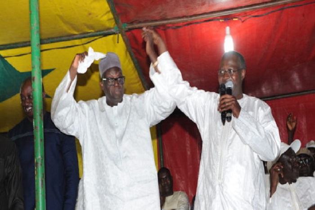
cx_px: 158
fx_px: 578
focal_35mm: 66
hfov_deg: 30.5
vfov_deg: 20.6
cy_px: 105
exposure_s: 1/60
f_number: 8
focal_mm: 66
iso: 1250
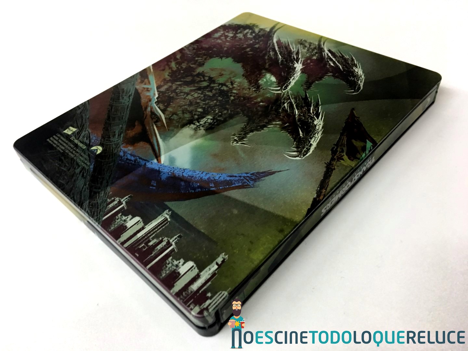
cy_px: 176
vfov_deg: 48.2
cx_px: 234
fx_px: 392
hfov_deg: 61.7
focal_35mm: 29
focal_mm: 4.15
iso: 80
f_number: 2.2
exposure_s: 1/17
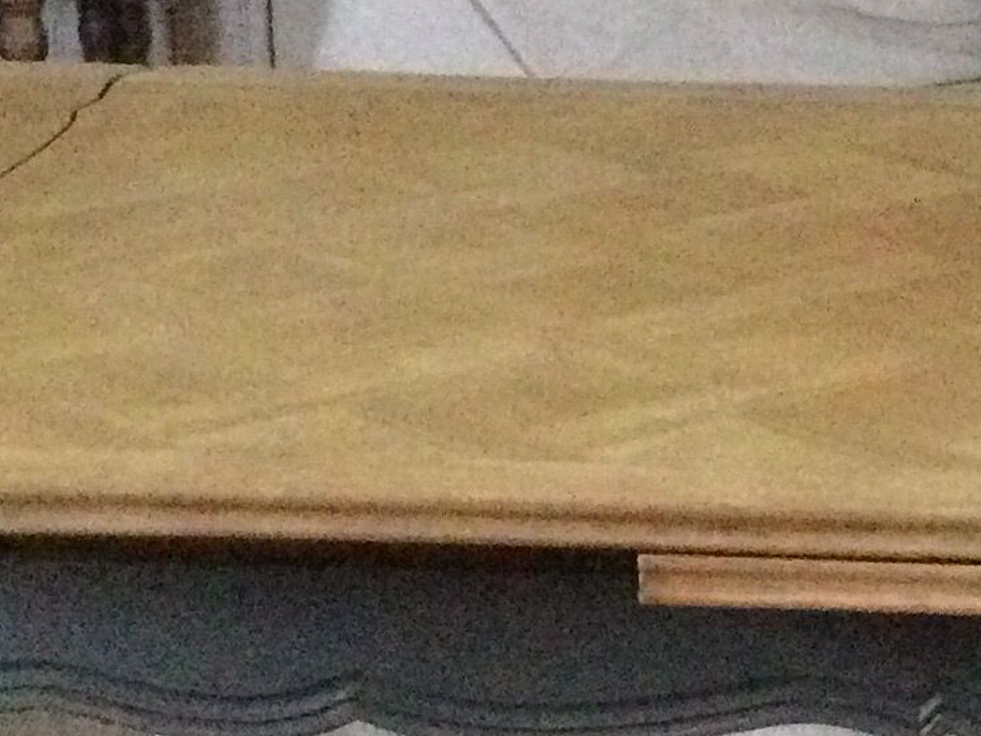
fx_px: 3939
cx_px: 988
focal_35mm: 139
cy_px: 833
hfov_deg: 14.0
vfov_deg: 10.5
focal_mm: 3.3
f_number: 2.4
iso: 640
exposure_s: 1/17
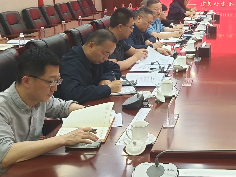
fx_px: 409
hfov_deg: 30.5
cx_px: 221
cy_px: 9
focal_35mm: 60
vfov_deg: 23.6
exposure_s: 1/50
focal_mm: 5.59
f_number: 1.88
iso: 1185
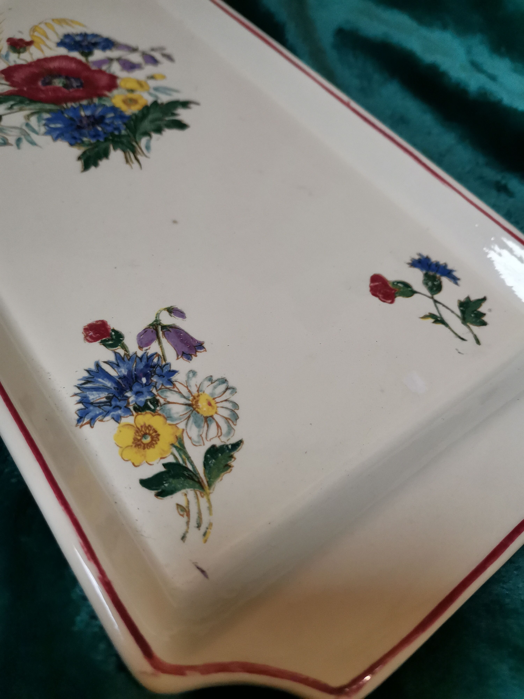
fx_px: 525
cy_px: 350
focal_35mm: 26
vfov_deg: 67.3
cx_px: 262
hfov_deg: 53.1
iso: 400
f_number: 1.8
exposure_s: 1/50
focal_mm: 4.75
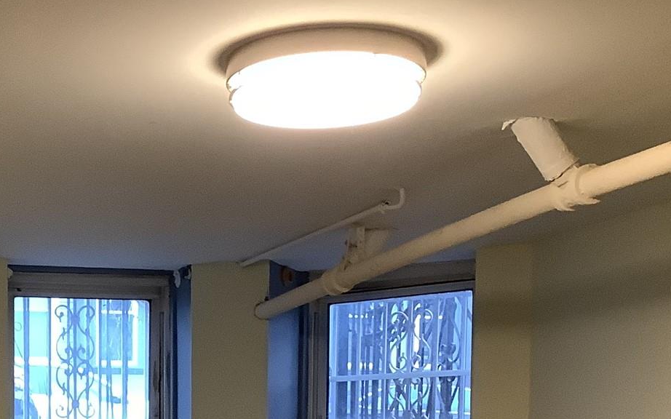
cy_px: 543
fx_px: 1335
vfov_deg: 16.8
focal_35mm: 73
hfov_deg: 27.2
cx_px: 61
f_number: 2.4
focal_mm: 3.3
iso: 320
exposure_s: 1/40
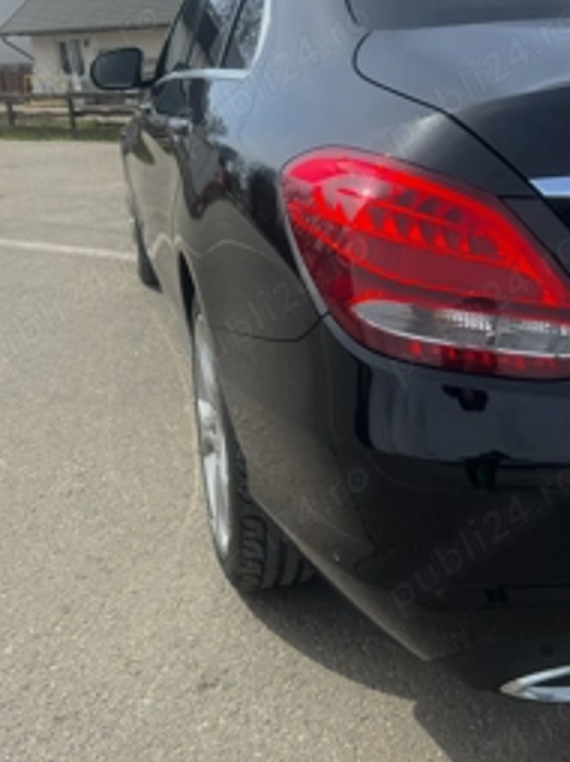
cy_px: 357
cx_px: 378
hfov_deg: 34.8
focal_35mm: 41
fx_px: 902
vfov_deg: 45.8
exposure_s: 1/2915
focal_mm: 5.7
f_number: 1.5
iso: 50
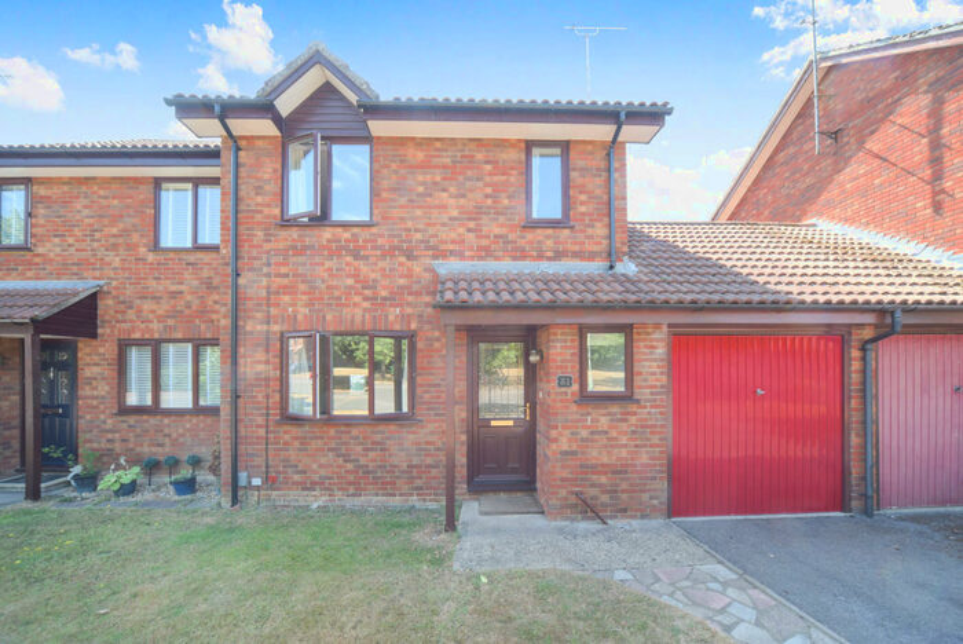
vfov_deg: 90.1
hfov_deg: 112.6
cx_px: 482
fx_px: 321
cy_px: 322
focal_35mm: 12
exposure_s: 1/25
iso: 125
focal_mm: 12
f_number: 10
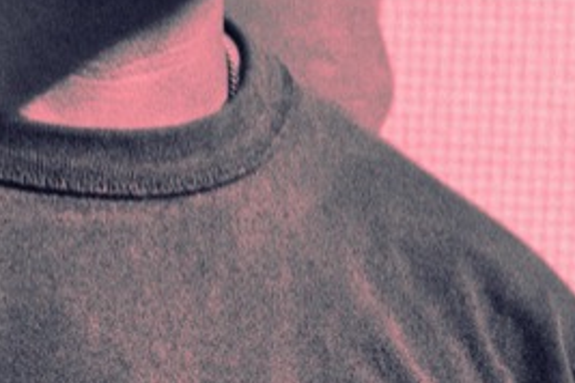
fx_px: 10732
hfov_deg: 3.1
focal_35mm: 672
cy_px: 19
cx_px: 547
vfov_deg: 2.0
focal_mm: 74.4
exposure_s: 1/160
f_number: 2.8
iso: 5000
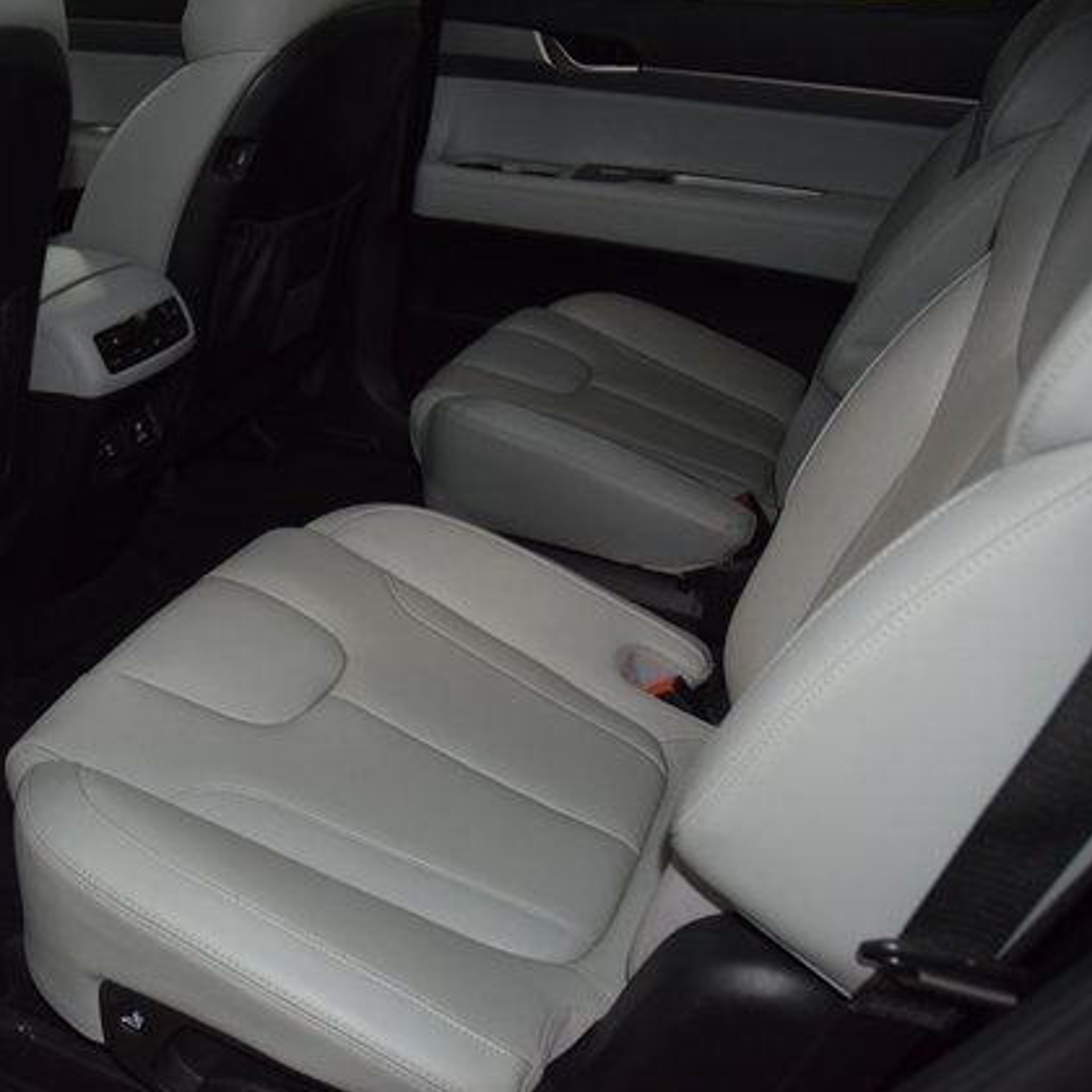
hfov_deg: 45.7
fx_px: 1249
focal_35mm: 35
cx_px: 283
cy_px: 550
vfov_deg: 47.2
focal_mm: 18
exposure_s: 1/125
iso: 1400
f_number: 3.5
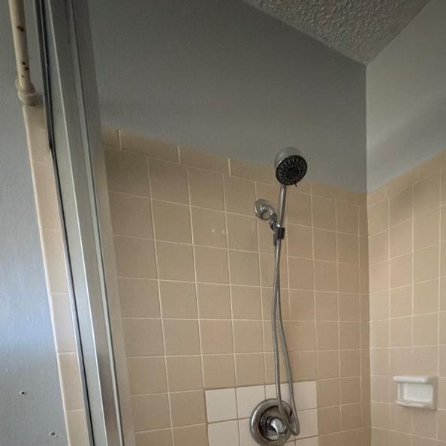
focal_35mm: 25
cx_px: 296
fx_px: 364
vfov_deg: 53.9
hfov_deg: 61.5
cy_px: 411
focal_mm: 2.22
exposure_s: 1/17
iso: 640
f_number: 2.2
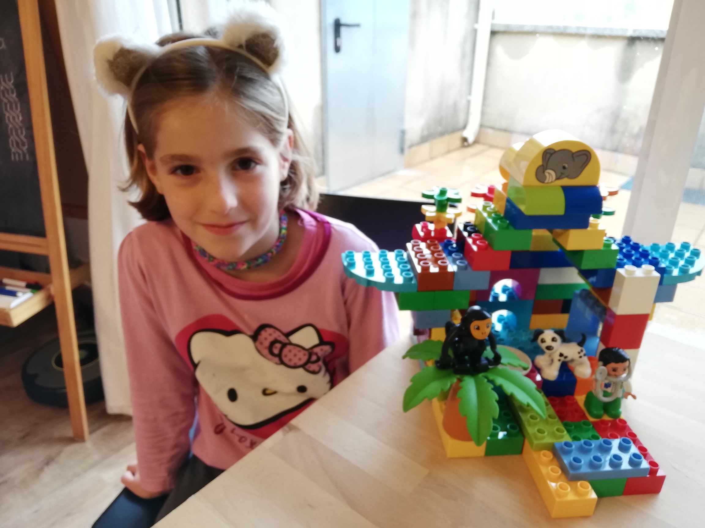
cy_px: 264
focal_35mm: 26
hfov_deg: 67.3
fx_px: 530
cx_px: 352
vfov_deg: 53.1
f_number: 2.2
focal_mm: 3.81
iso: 250
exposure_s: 1/33.3
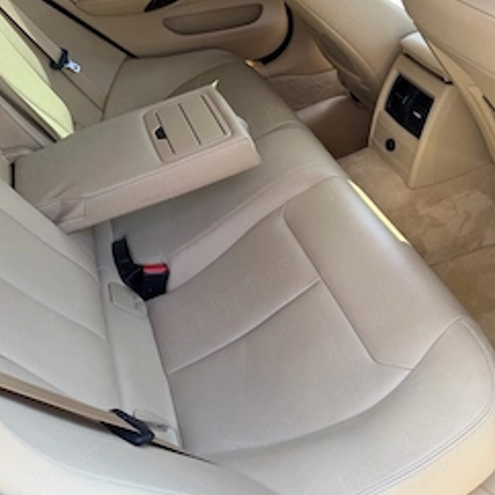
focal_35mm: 35
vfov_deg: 46.6
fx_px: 566
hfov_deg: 47.2
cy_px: 170
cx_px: 268
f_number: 1.78
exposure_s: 1/280
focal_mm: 6.76
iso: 80
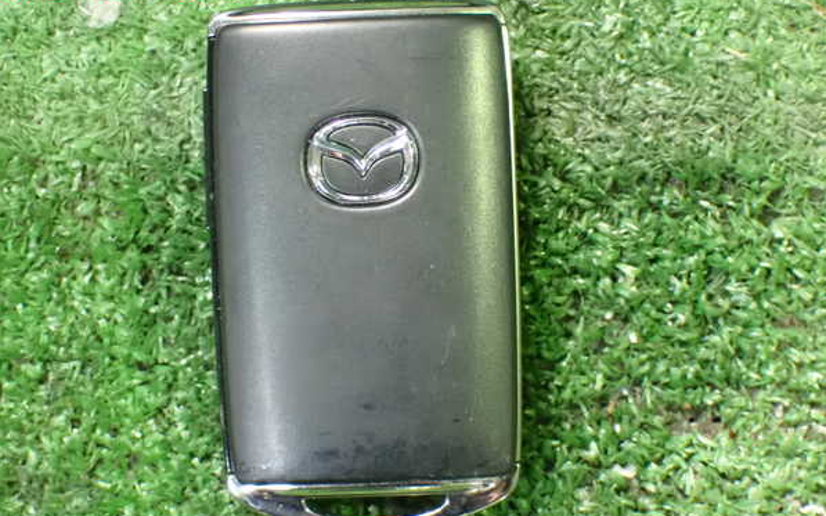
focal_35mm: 82
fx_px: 1846
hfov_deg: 25.2
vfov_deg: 15.9
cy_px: 282
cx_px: 414
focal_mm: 13.65
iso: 1600
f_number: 4.1
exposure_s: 1/40
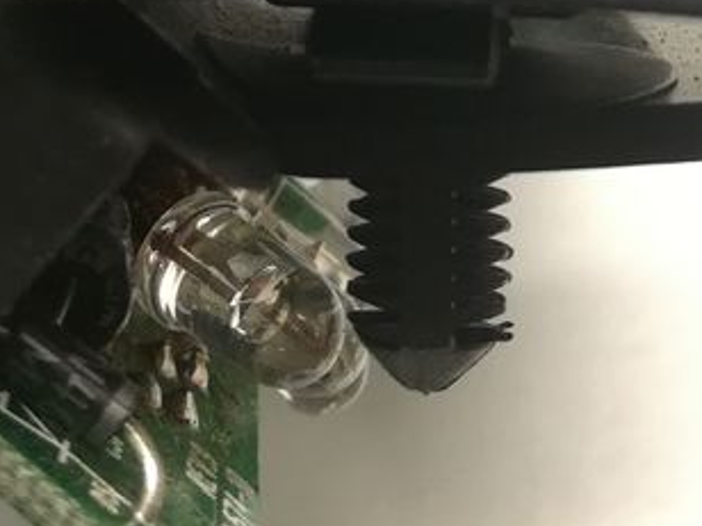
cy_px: -451
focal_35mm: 108
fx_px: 2190
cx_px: 324
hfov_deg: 18.2
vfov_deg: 12.4
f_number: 2.2
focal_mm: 3.83
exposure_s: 1/100
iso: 100
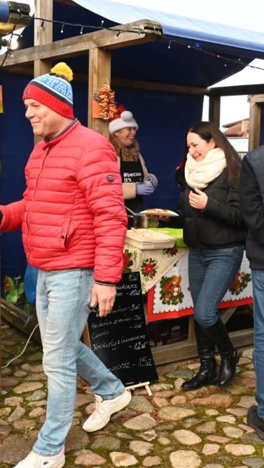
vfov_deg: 42.2
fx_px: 607
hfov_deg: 24.2
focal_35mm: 49
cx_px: 207
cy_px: 232
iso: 4000
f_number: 9
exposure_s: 1/320
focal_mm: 30.5
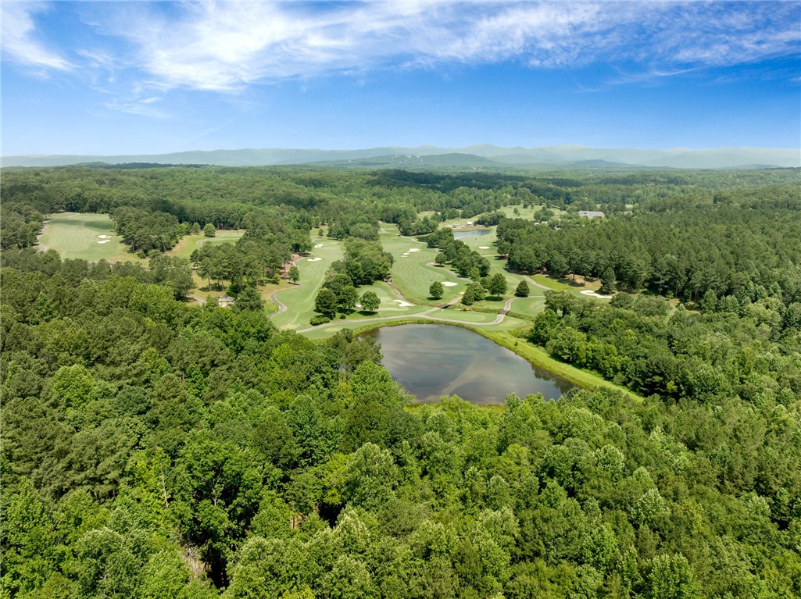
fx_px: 555
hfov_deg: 71.6
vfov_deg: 56.7
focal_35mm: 24
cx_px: 400
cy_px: 300
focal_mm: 12.29
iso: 100
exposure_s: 1/320
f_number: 7.1
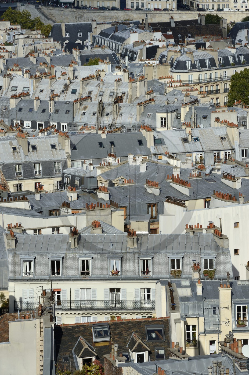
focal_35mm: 200
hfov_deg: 6.9
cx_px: 124
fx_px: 2077
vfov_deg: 10.3
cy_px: 188
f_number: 18
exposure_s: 1/250
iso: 200
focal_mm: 200
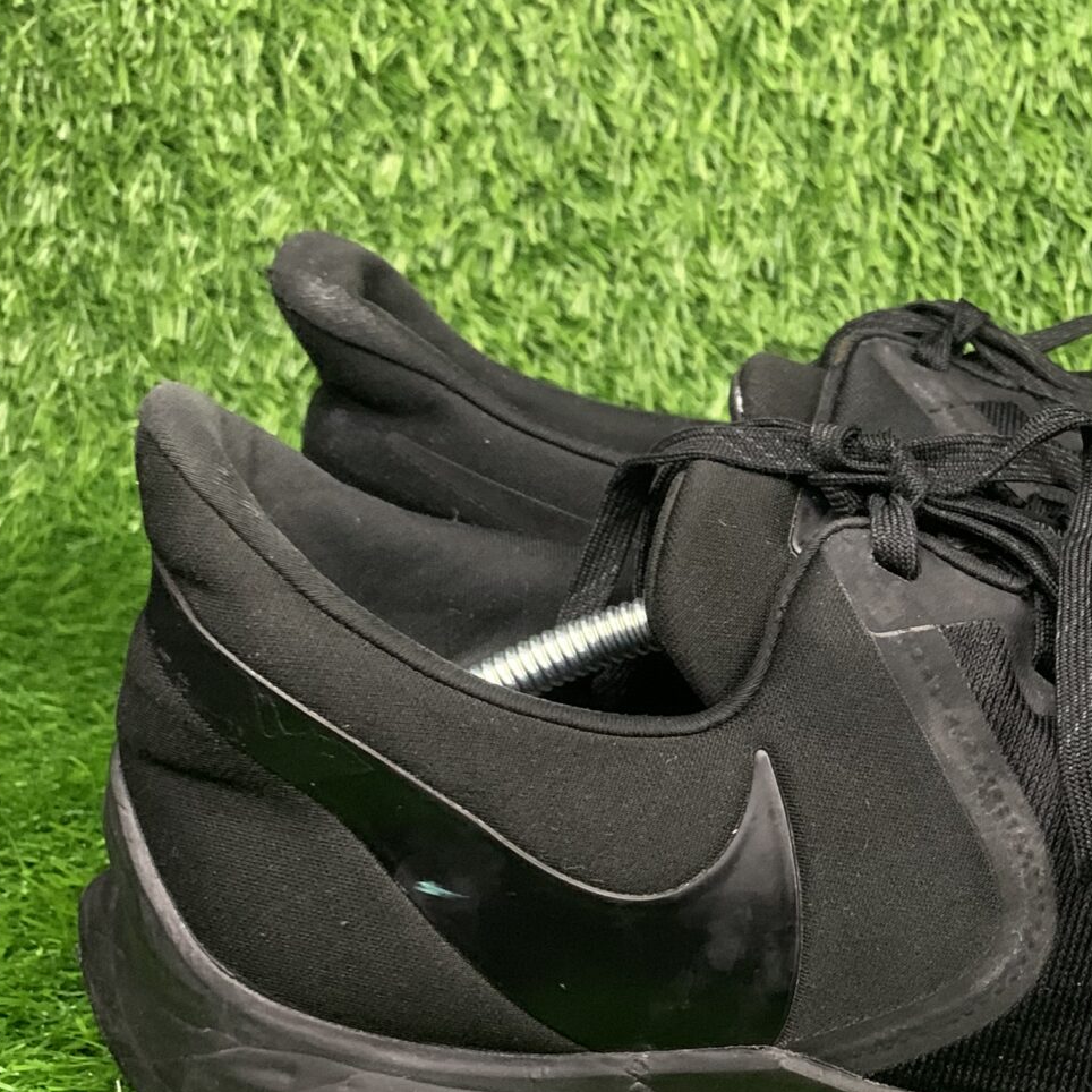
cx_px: 1070
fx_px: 2177
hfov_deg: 26.7
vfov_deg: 28.1
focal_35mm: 61
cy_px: 688
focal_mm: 4.25
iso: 500
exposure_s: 1/30
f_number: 1.8
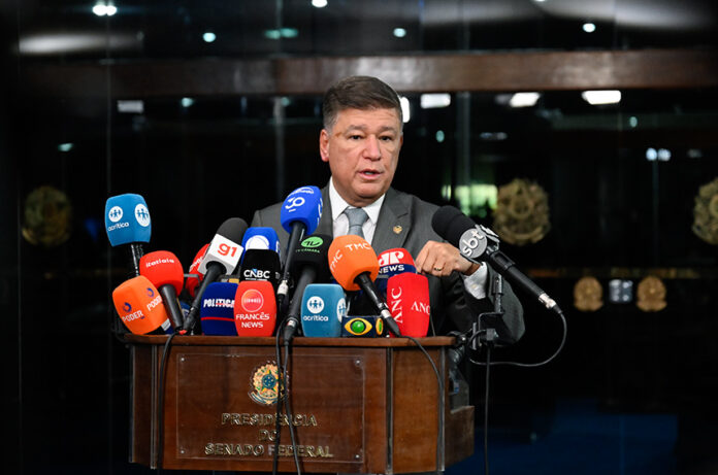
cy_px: 238
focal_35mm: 105
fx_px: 2090
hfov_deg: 19.5
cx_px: 359
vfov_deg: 13.0
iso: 5000
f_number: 2.8
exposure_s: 1/200
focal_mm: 70
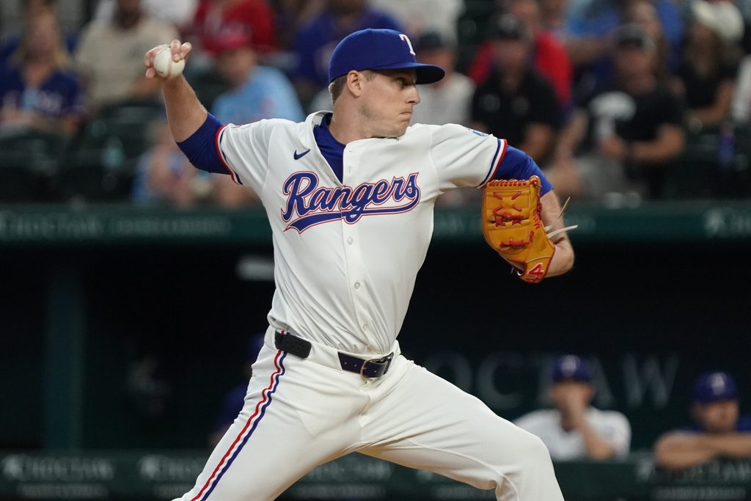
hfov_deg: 3.4
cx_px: 376
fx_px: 12518
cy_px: 250
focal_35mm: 600
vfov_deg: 2.3
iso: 5000
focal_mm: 600
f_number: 6.3
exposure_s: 1/1600
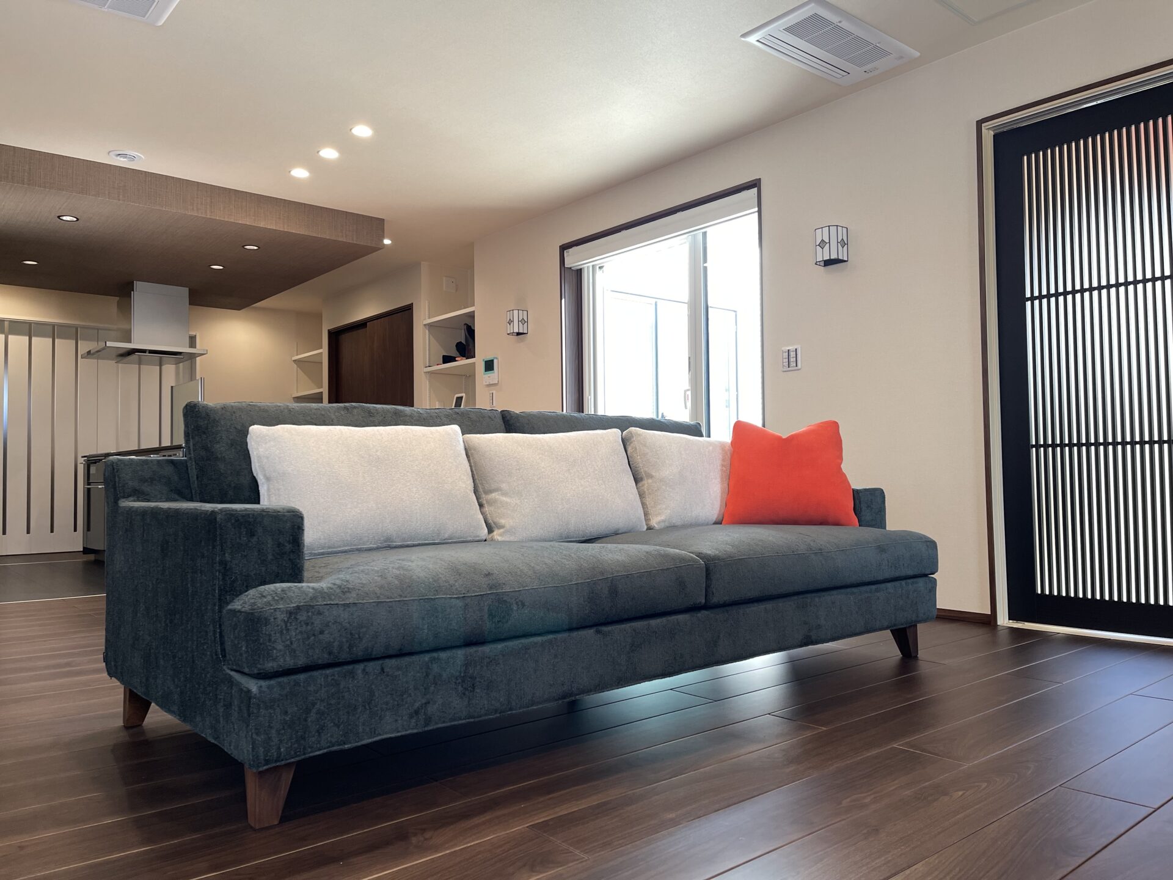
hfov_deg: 67.3
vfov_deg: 53.1
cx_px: 586
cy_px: 440
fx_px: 881
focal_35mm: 26
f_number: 1.6
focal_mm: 5.1
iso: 100
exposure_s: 1/120
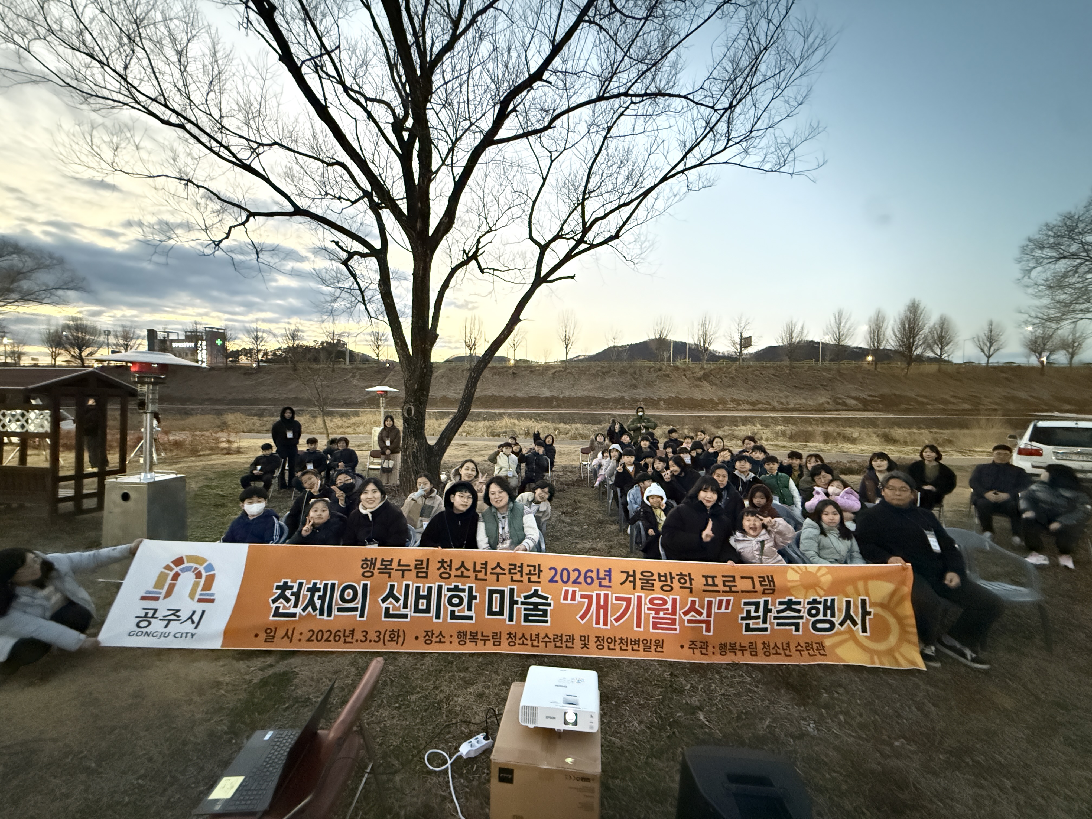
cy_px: 410
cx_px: 546
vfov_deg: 85.7
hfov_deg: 102.1
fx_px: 442
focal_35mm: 14
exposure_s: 1/28
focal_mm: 2.22
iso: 3200
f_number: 2.2
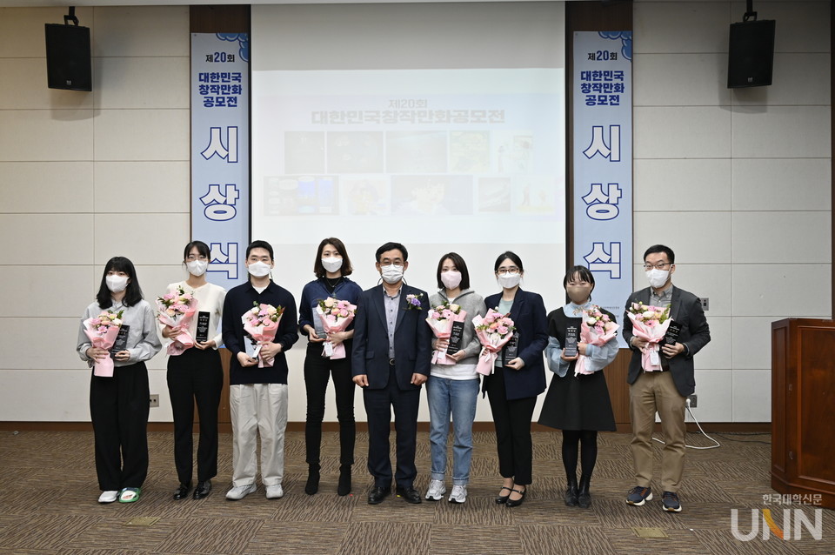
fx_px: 695
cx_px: 418
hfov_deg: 62.0
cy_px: 278
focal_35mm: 30
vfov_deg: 43.5
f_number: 4.5
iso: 800
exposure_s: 1/125
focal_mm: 30
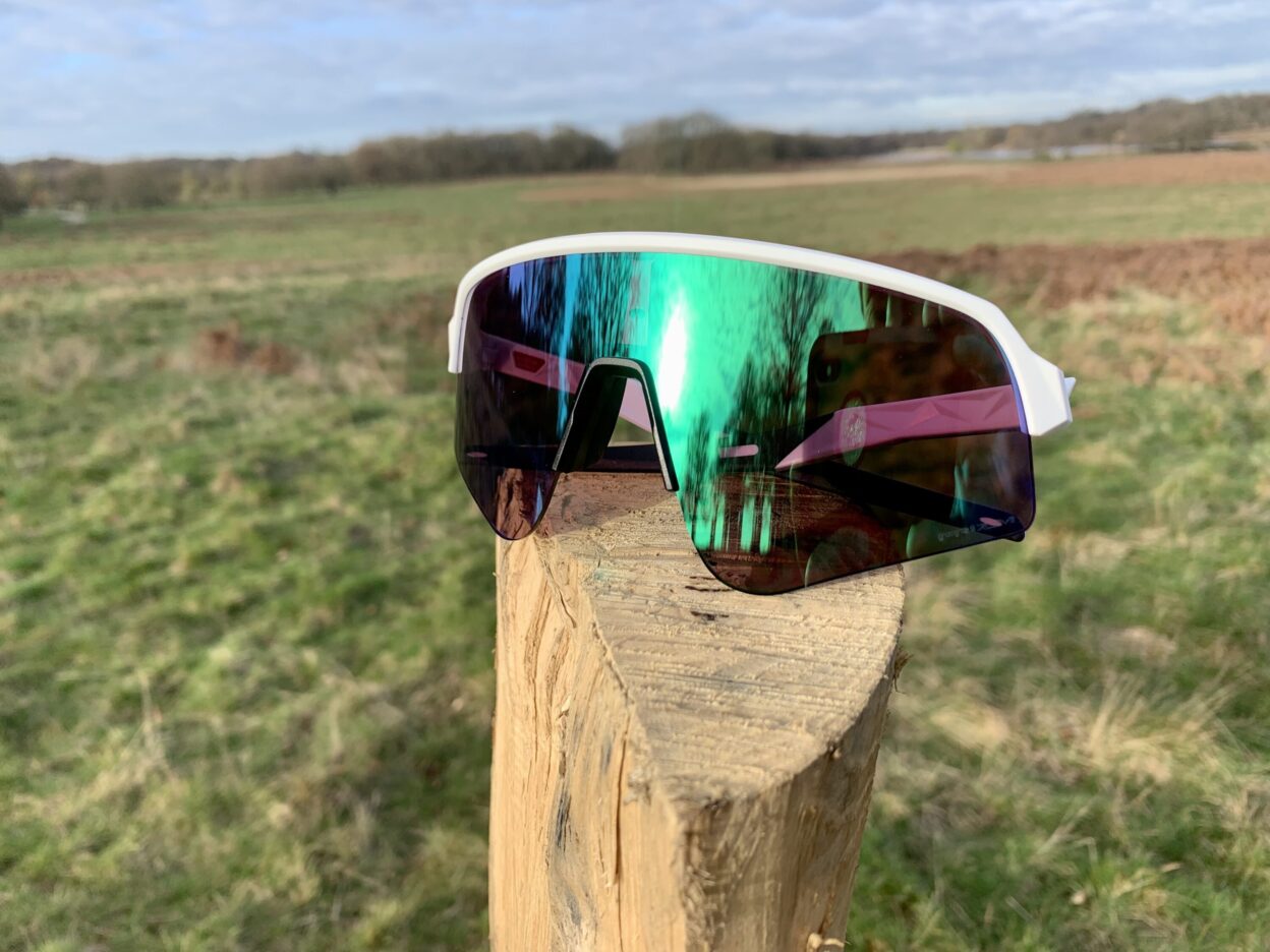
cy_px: 476
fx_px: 954
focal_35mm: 26
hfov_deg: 67.3
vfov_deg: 53.1
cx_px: 635
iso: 25
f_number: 1.8
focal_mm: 4.25
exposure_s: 1/743
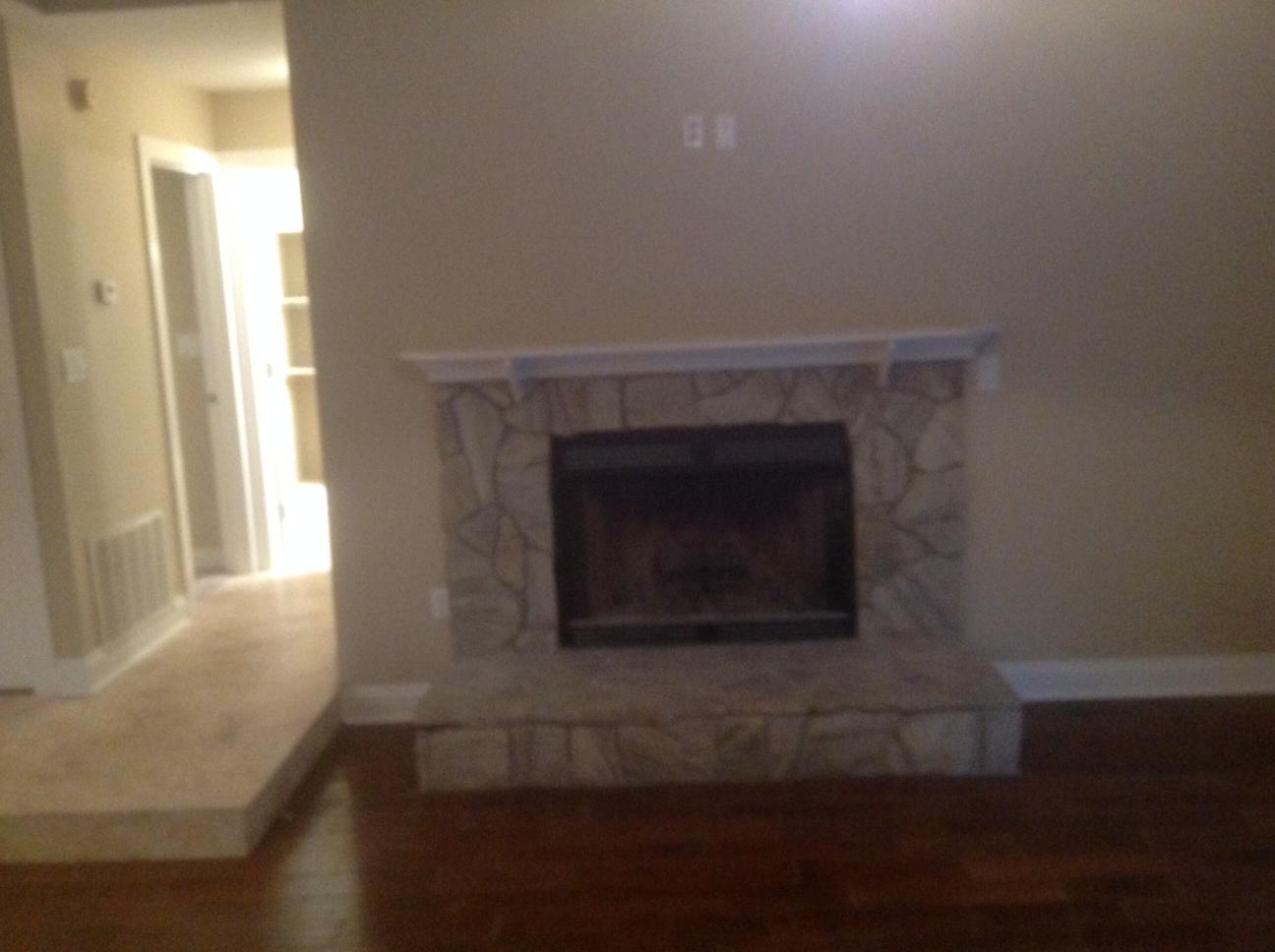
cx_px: 638
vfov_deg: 40.6
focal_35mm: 35
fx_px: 1287
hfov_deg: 52.7
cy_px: 476
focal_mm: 4.28
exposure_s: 1/15
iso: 500
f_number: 2.4
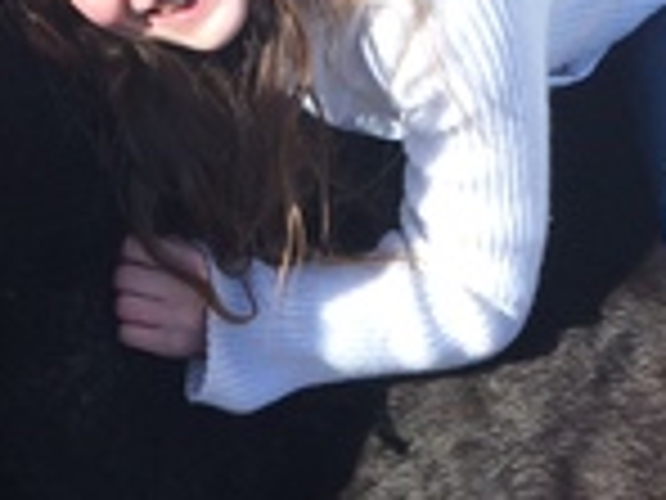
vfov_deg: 11.6
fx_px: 2405
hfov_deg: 15.8
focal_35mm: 125
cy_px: 581
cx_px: 405
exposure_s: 1/1709
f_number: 2.2
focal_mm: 4.15
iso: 50
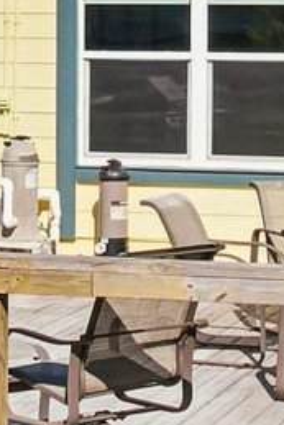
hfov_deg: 7.9
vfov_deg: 11.7
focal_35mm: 174
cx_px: 82
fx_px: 2056
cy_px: -17
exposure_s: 1/2500
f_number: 2.8
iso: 160
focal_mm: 8.4
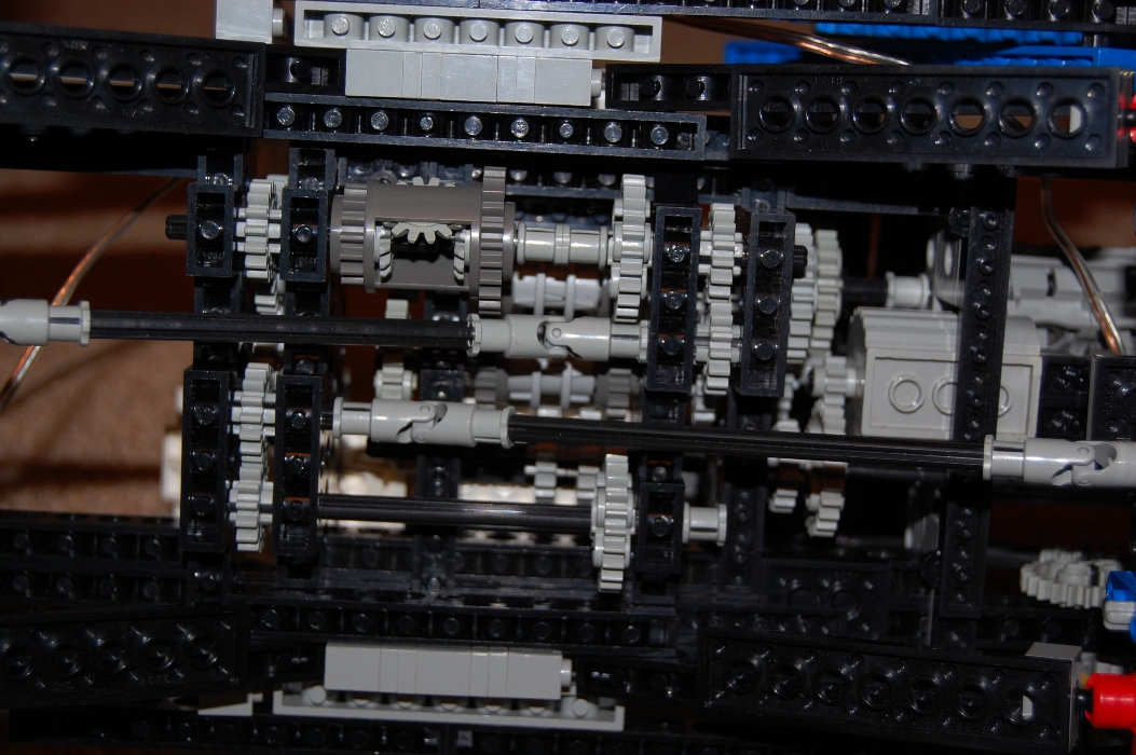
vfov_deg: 20.1
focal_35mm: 68
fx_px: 2128
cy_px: 378
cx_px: 568
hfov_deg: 29.9
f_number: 5.3
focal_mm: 45
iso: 200
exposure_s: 1/60
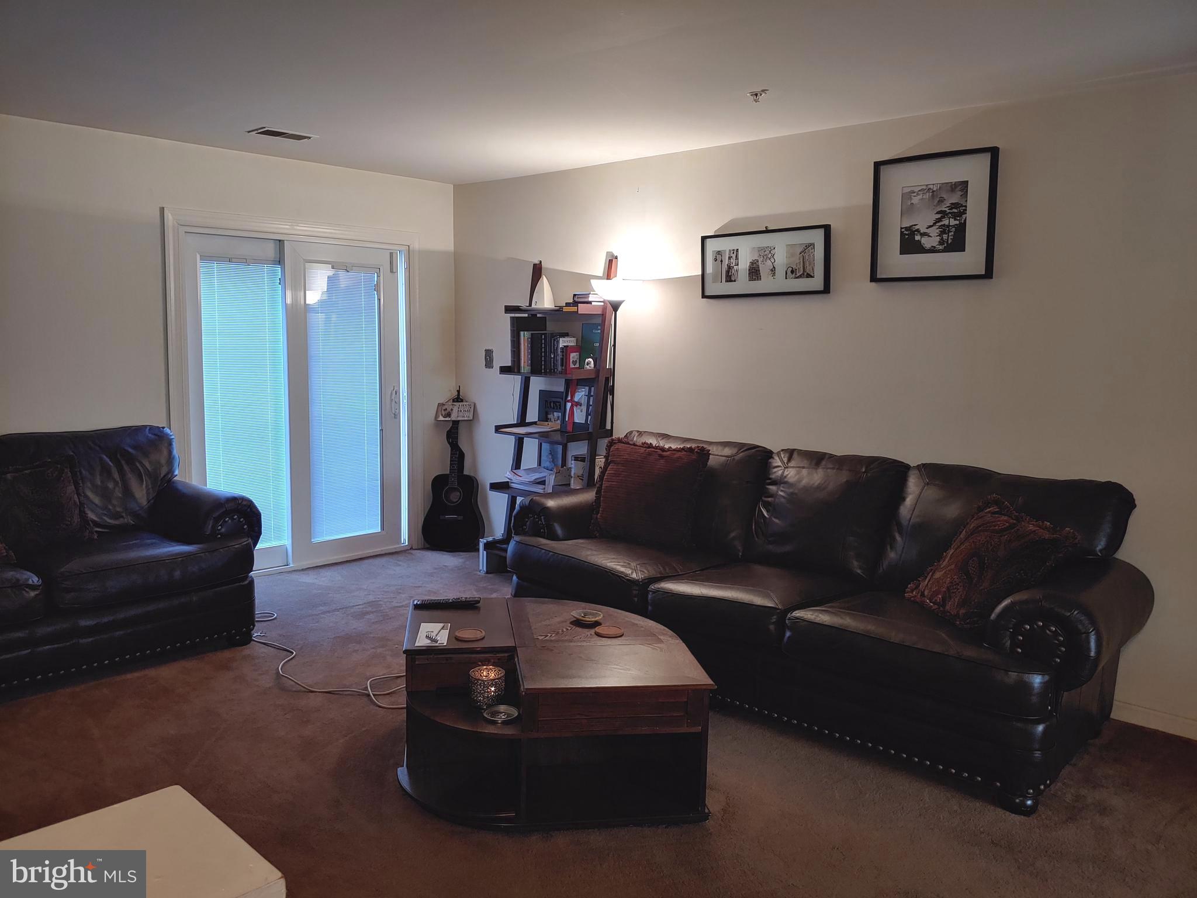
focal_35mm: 25
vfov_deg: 54.9
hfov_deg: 69.4
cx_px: 598
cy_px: 449
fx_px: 864
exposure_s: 1/60
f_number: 1.5
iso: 150
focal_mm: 4.23
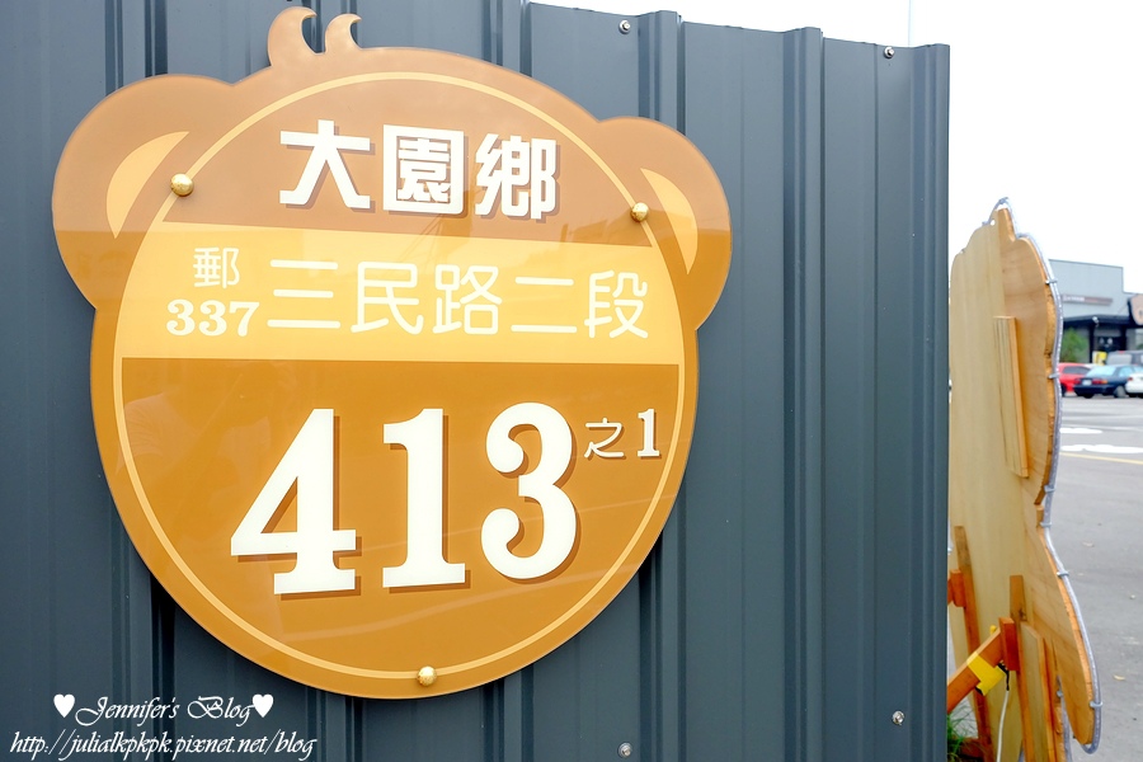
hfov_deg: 63.7
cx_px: 572
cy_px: 381
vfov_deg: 45.0
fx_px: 921
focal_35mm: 29
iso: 800
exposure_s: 1/350
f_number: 5.6
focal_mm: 19.6
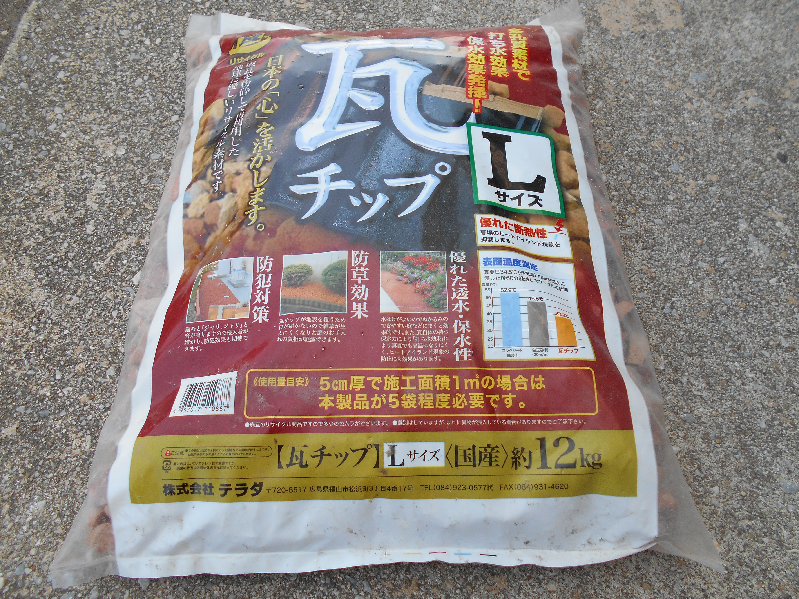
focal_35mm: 26
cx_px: 400
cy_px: 300
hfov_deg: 67.3
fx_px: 600
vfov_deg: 53.1
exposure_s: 1/160
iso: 80
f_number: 3.2
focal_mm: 4.6
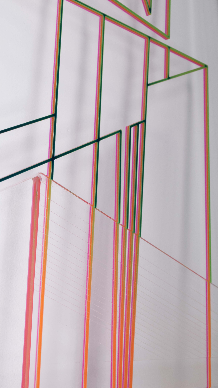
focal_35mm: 79
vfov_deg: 26.8
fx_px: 812
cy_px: 194
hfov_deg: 15.3
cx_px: 100
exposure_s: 1/320
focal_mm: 50
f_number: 6.3
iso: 500
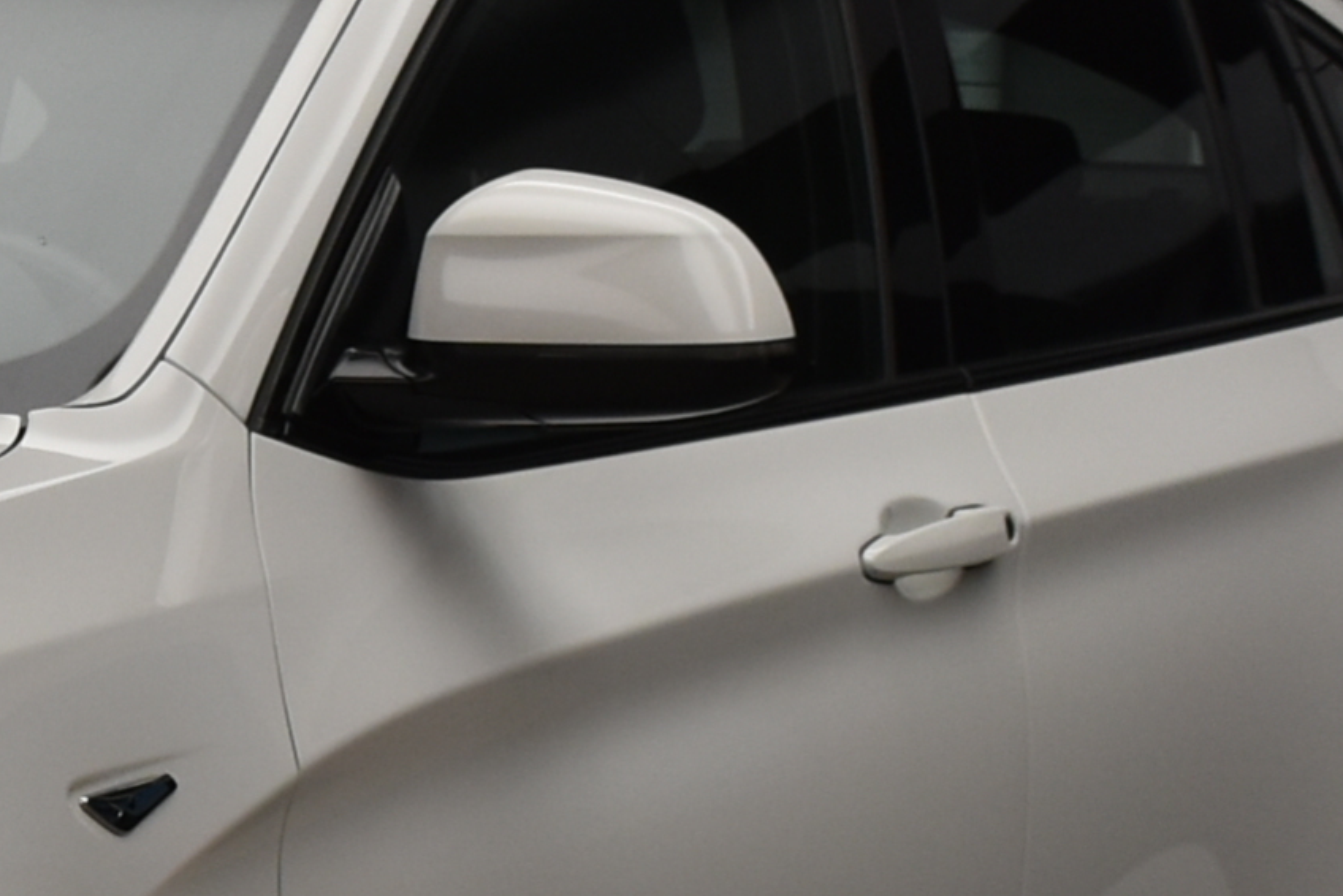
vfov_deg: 6.4
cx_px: -806
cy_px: 940
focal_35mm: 215
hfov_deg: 9.3
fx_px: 8010
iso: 400
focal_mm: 27
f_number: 4.5
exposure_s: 1/80
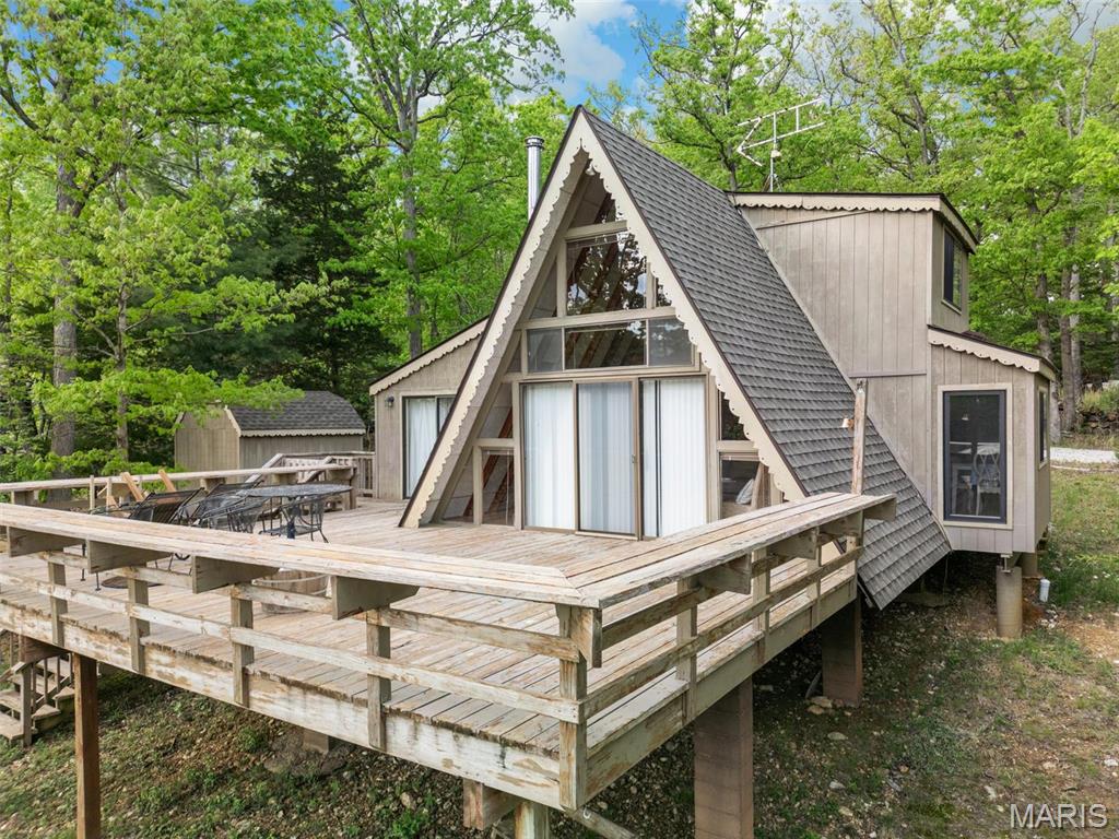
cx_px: 560
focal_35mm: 24
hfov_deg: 71.6
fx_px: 776
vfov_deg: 56.8
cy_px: 420
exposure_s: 1/320
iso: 200
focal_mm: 6.72
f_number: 1.7
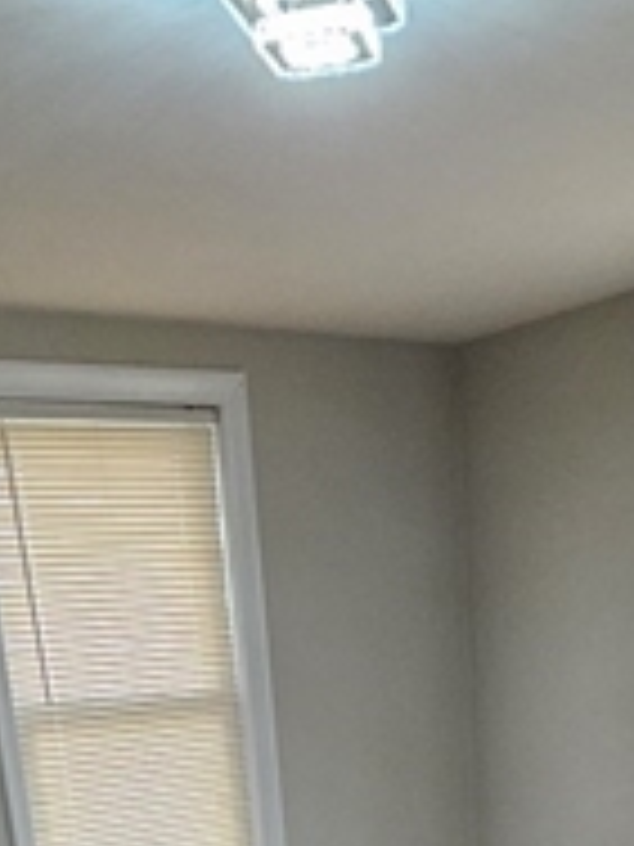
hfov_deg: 27.4
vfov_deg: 25.3
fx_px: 1294
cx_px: 423
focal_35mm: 53
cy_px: 1328
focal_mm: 2.2
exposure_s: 1/77.4
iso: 320
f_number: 2.2
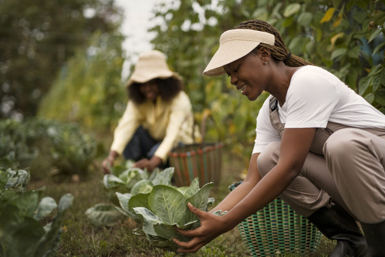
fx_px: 802
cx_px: 192
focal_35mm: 75
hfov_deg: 27.0
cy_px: 128
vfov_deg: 18.2
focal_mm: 75
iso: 1250
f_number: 2
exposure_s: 1/320
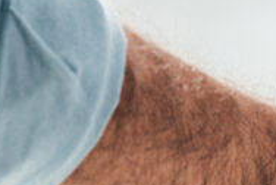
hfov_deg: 3.6
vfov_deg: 2.4
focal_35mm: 571
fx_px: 4385
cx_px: 449
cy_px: 15
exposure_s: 1/160
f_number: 7.1
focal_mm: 105
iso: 100
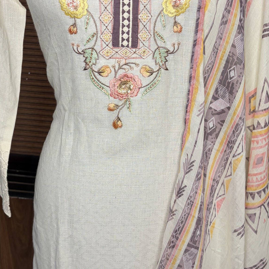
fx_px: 448
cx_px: 124
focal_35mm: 51
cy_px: 142
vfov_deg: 33.4
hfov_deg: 33.4
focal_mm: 5.96
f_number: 1.6
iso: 100
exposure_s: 1/100
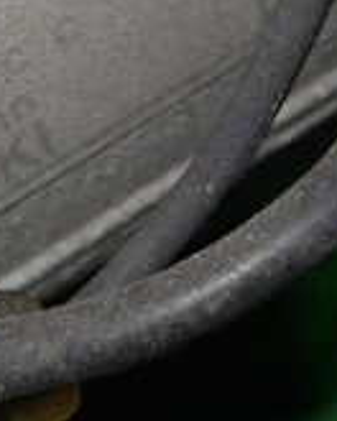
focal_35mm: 167
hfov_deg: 8.8
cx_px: -291
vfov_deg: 11.5
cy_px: 59
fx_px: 2082
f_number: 3.1
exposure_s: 1/50
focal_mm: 8.4
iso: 400
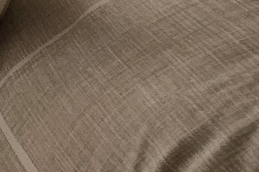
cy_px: -197
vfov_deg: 12.9
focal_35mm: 89
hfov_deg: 10.6
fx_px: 640
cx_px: -573
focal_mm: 2.2
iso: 160
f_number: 2.2
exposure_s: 1/60
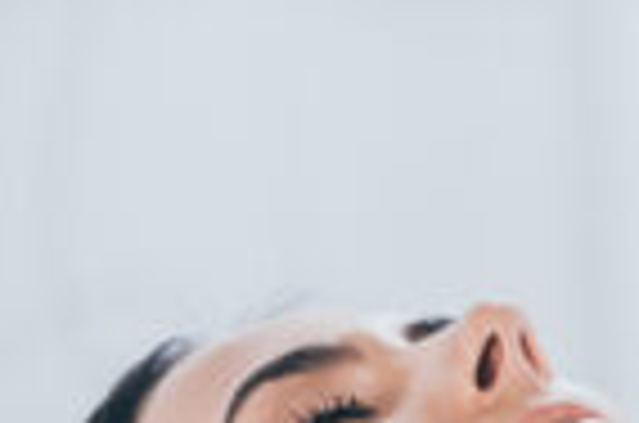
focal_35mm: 373
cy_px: 536
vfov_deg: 3.7
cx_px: 1040
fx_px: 6606
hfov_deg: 5.5
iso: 125
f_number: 4
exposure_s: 1/160
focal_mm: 110
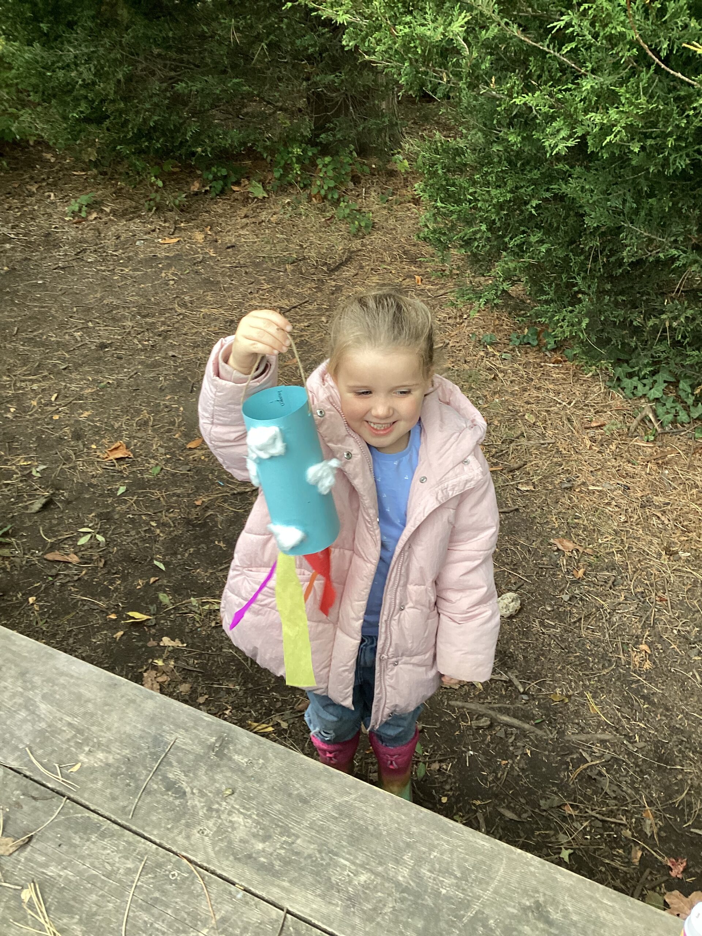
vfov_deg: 58.4
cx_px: 351
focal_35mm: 31
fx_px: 838
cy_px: 468
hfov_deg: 45.4
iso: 64
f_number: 2.4
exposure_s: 1/50
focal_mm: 3.3
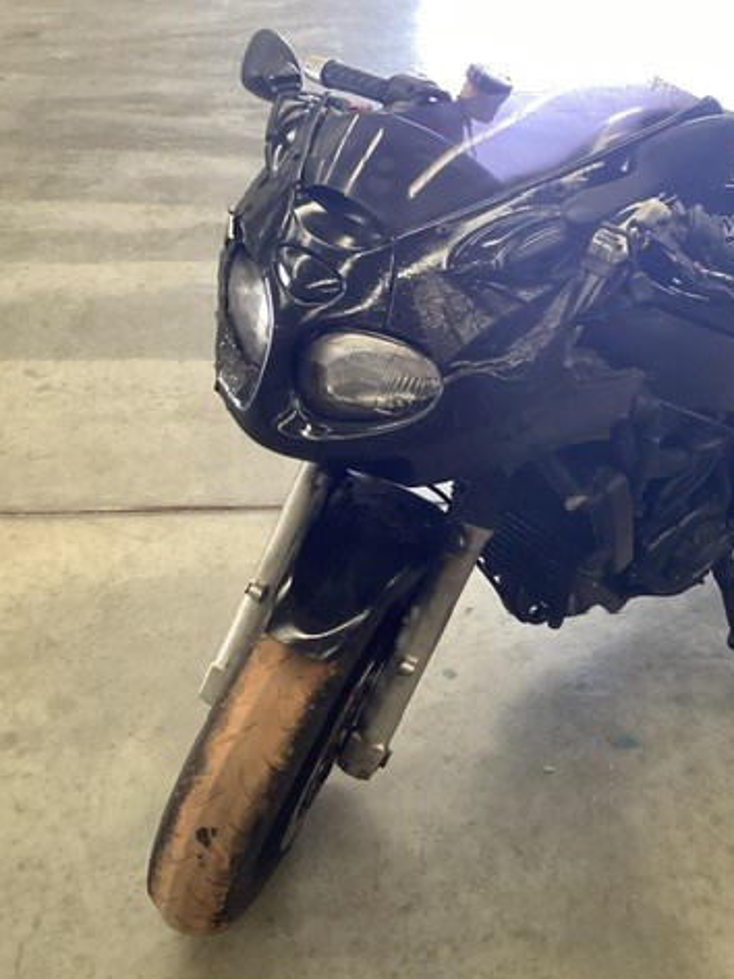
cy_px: 494
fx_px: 1187
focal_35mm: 42
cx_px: 527
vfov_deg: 44.8
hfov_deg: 33.8
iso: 400
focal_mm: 3.3
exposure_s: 1/60
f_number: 2.4
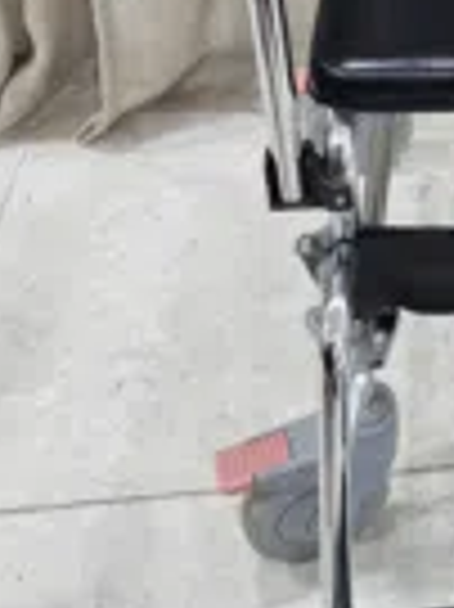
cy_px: -14
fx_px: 1191
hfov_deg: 19.7
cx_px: 602
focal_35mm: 68
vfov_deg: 26.9
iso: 500
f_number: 1.7
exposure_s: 1/50
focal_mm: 6.3
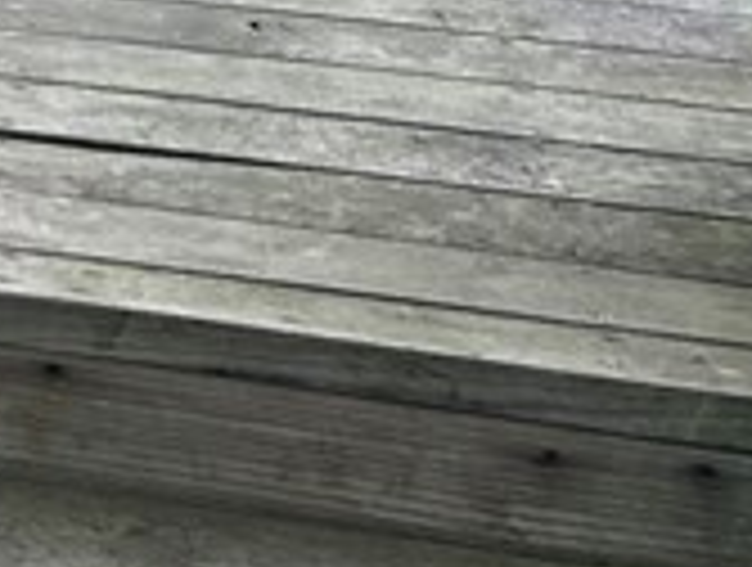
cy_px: -886
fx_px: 3462
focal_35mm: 159
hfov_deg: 10.6
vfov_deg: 8.4
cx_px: -1081
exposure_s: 1/173
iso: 40
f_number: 1.5
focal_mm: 5.7
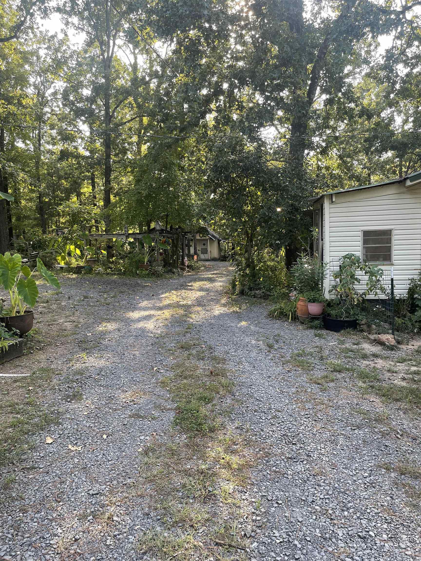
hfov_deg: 53.1
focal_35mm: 26
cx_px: 210
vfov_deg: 67.3
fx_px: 422
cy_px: 280
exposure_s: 1/124
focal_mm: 5.1
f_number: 1.6
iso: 32
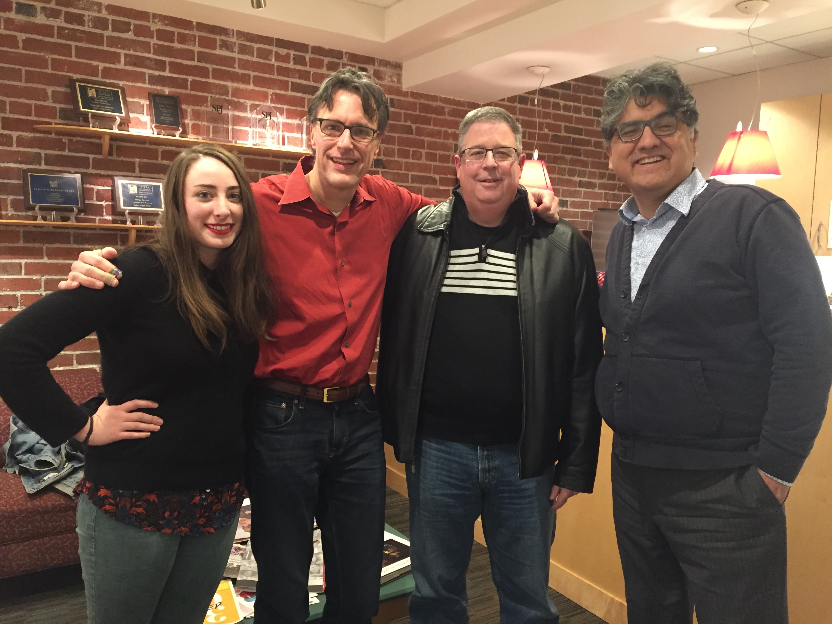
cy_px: 312
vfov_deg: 48.2
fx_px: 697
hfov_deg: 61.7
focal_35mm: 29
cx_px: 416
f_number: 2.2
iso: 250
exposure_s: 1/15
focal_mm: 4.15
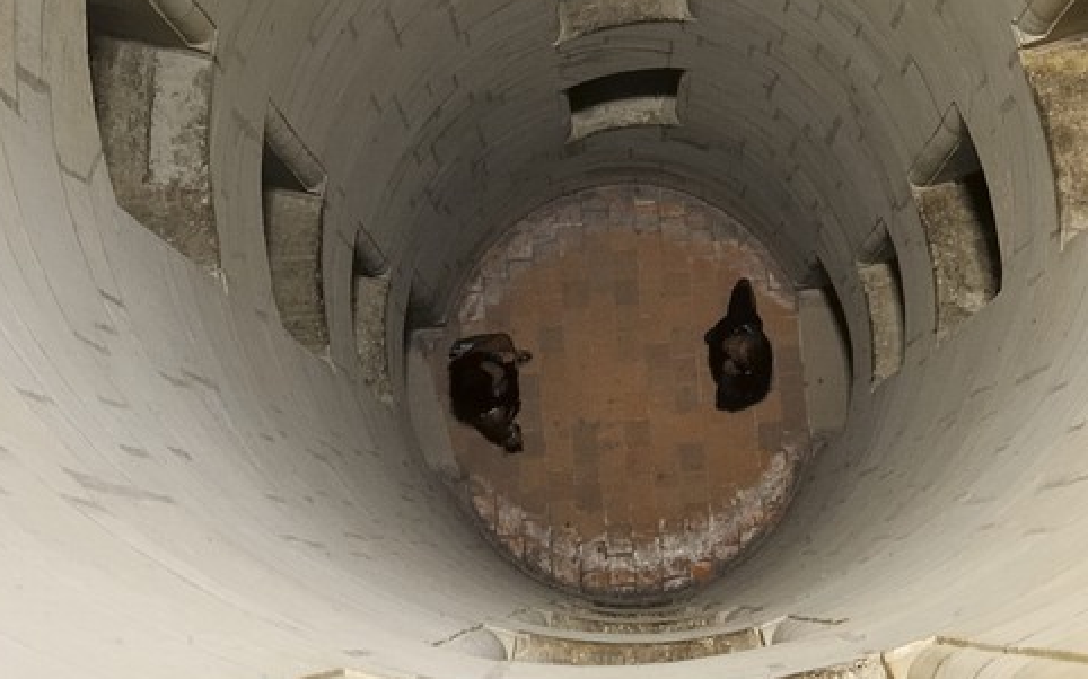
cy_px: -995
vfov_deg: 11.1
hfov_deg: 21.2
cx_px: 664
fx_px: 2905
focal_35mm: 98
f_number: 9
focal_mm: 29
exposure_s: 1/160
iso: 800
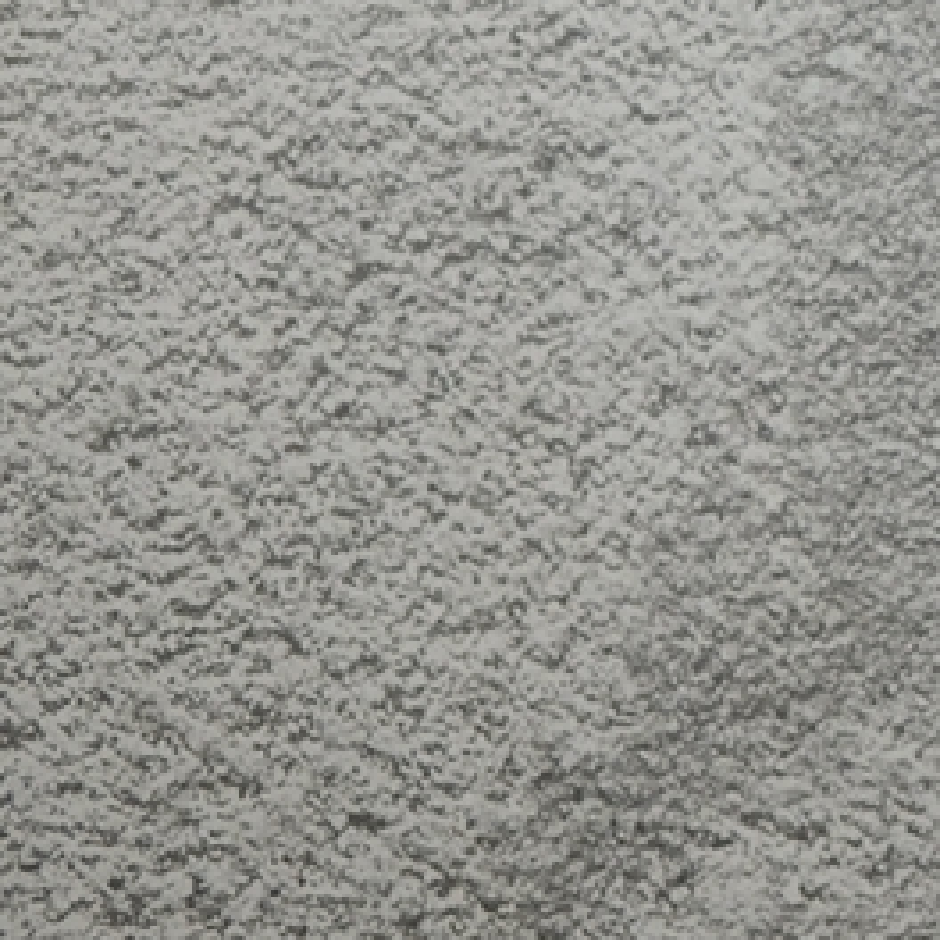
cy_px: -205
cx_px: 1816
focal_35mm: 132
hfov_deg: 11.9
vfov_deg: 12.9
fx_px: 4055
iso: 500
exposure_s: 1/210
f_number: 3.2
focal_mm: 26.5
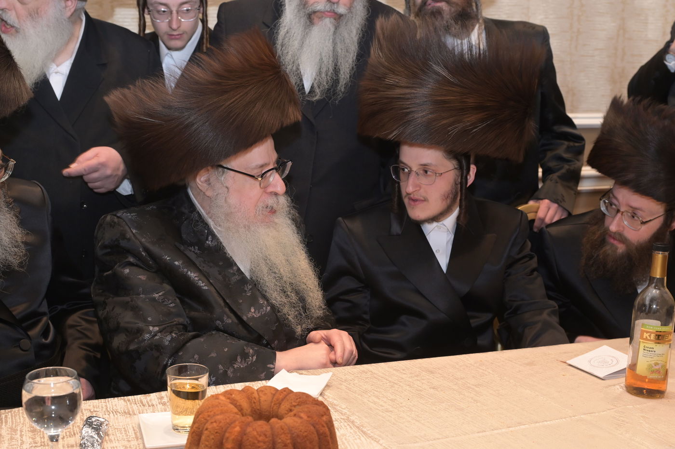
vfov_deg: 26.4
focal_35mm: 51
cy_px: 224
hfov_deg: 38.9
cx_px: 338
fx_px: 955
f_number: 6.3
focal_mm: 51
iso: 2000
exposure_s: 1/125
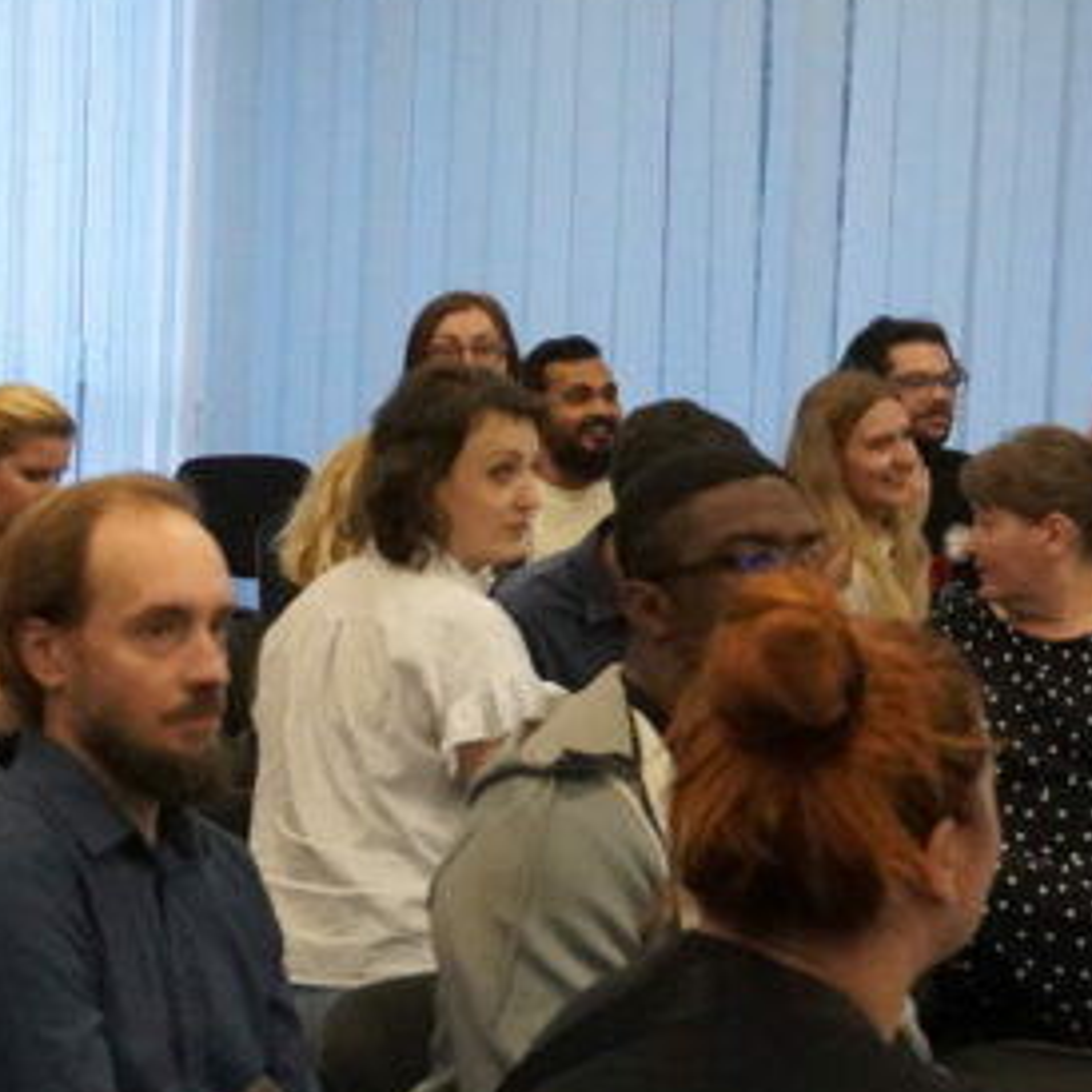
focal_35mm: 110
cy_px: 600
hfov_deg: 15.4
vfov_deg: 15.9
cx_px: -151
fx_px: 3911
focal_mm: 23
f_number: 4
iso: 4000
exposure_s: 1/160
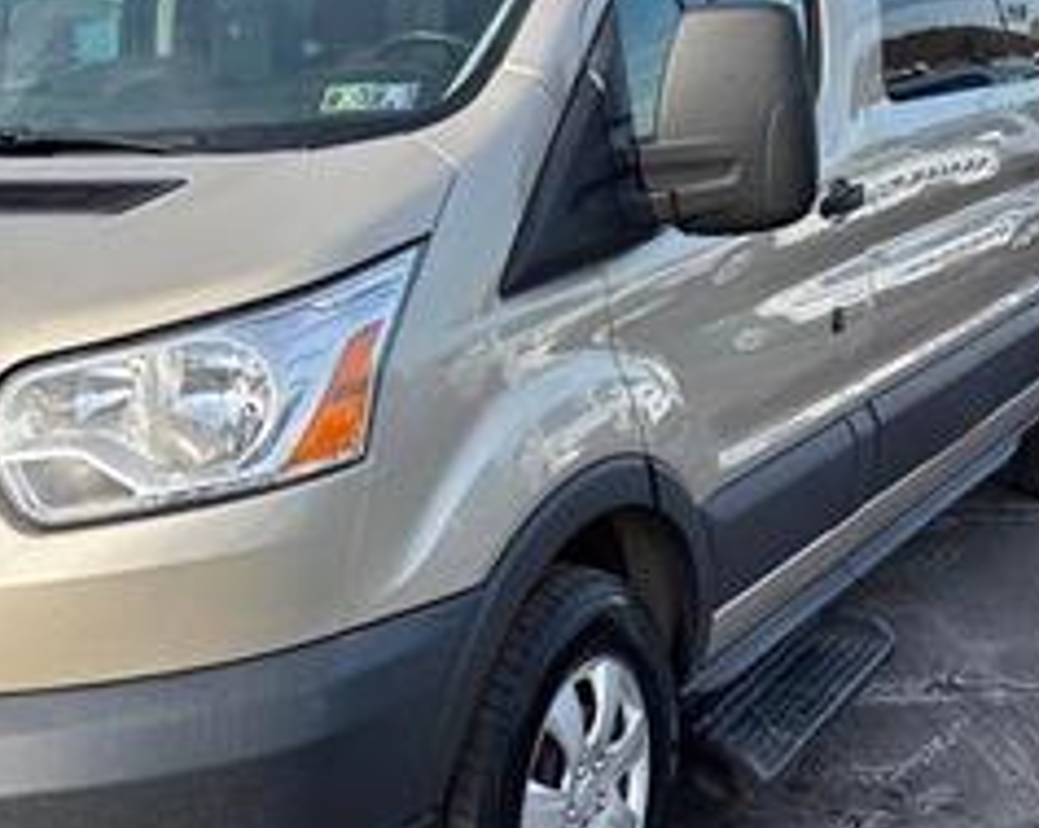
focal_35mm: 54
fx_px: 1658
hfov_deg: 34.3
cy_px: 377
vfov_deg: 28.0
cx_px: 316
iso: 50
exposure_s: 1/769
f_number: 1.6
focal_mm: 5.96
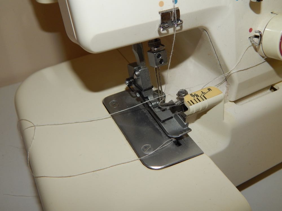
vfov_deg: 40.7
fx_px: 285
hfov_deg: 52.6
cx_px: 141
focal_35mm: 35
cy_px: 106
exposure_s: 1/30
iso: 200
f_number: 6.7
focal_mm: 6.1
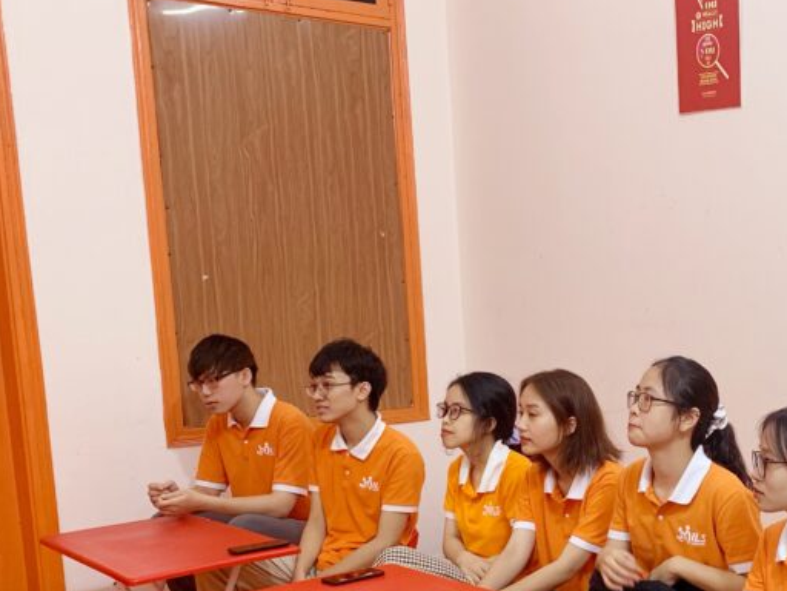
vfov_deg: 27.3
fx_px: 1182
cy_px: 492
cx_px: 679
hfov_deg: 35.1
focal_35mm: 52
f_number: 1.8
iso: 100
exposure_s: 1/60
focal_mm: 4.25
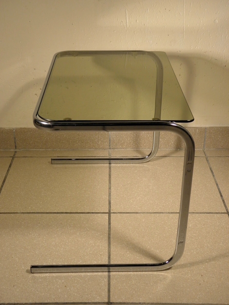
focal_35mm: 48
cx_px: 113
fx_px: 423
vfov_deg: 39.7
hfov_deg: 30.3
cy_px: 152
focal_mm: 8.6
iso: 160
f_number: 3.9
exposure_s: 1/40
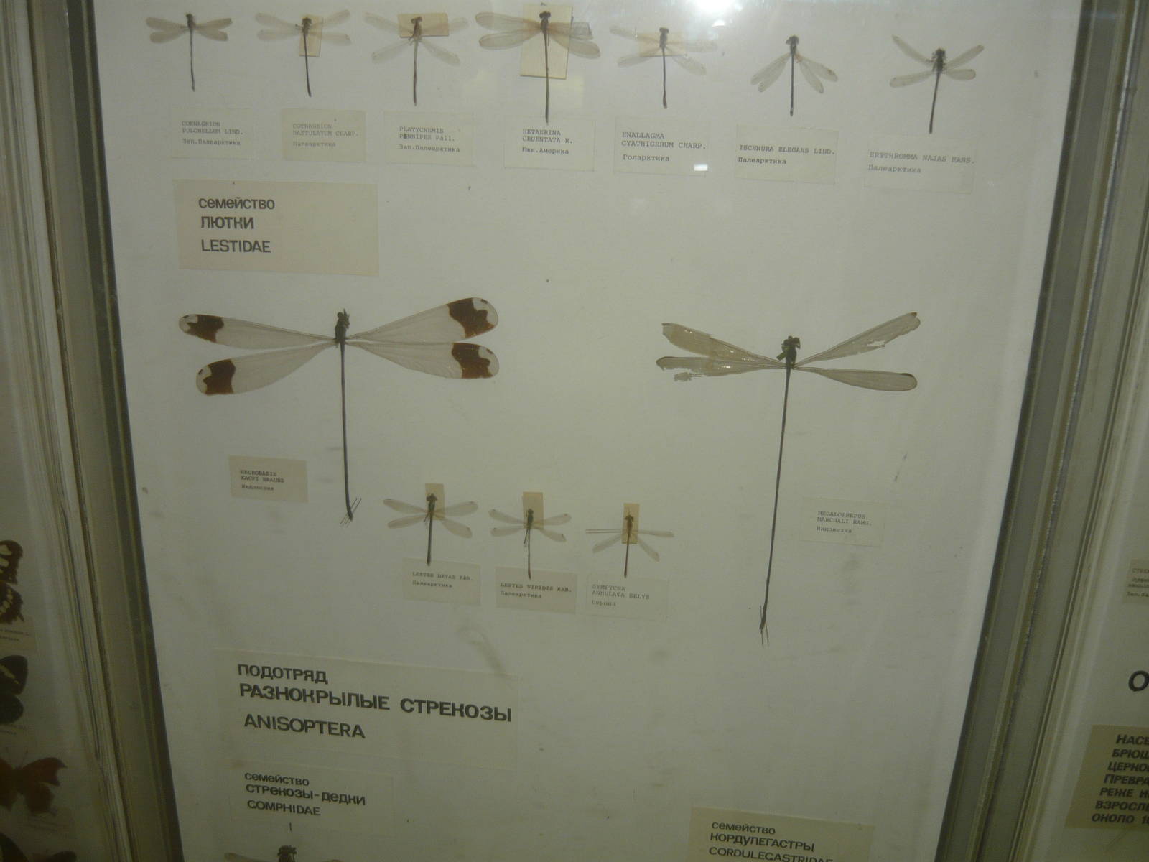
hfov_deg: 55.4
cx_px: 574
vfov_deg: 42.9
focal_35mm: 33
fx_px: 1095
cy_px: 431
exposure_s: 1/30
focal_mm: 5.5
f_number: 2.8
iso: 100
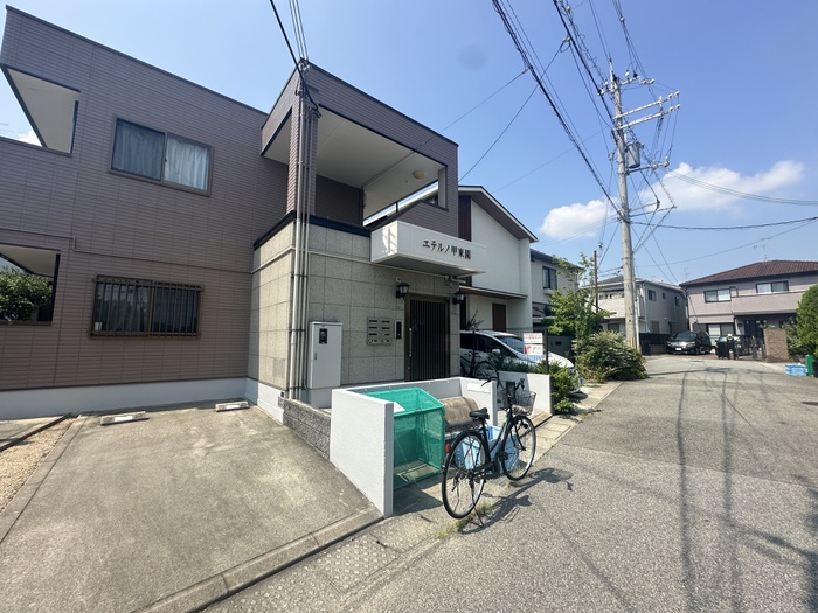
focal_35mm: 14
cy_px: 306
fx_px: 331
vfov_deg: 85.7
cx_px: 409
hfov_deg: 102.1
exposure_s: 1/1667
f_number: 2.2
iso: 40
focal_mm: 2.22
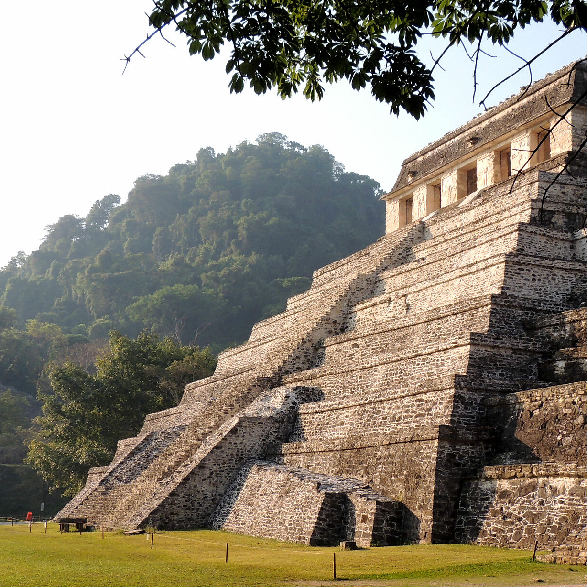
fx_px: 1094
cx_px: 301
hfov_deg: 30.0
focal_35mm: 57
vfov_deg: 30.0
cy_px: 315
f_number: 3.2
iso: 100
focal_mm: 5.8
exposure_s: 1/640
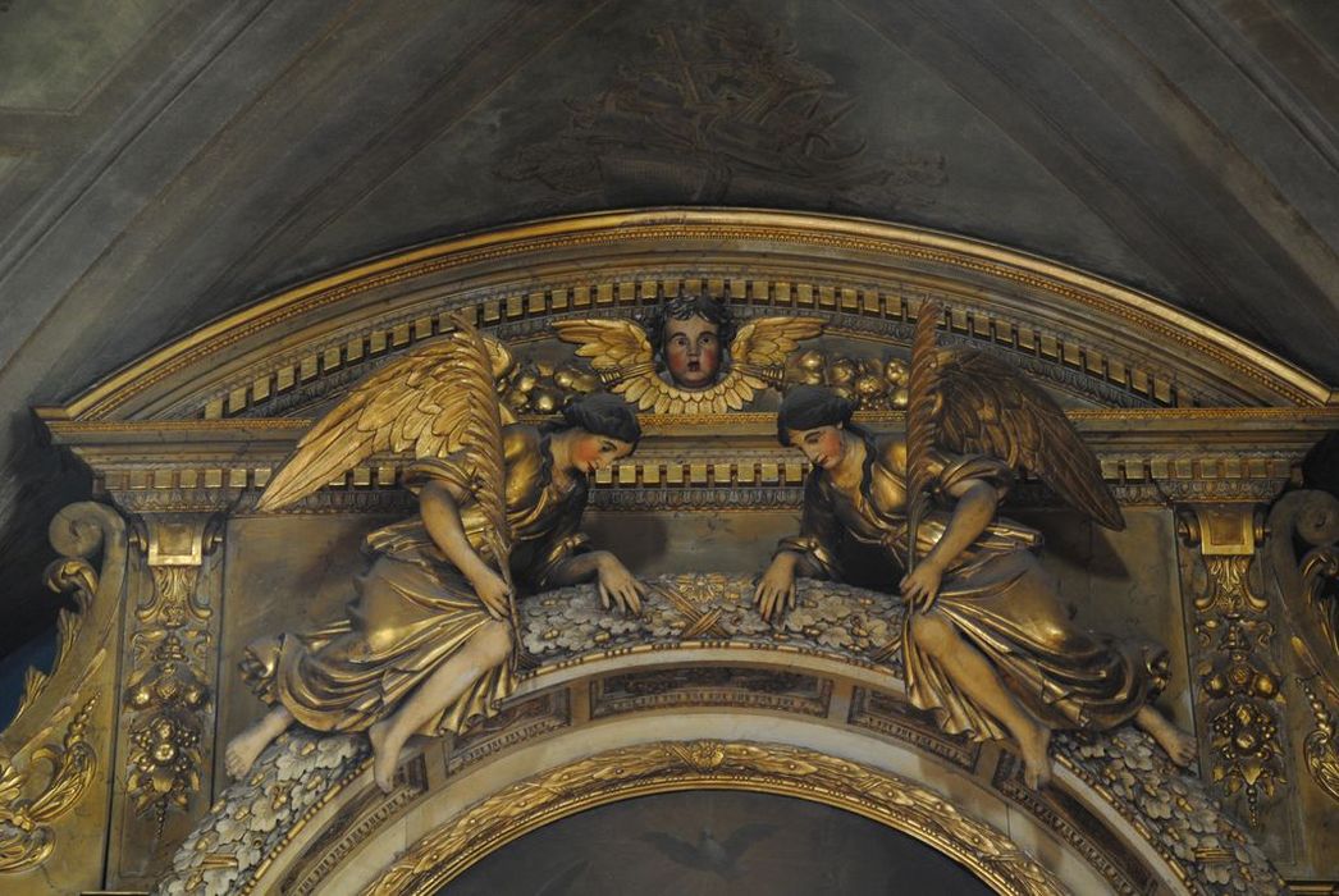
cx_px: 670
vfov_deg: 14.7
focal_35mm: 93
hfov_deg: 21.9
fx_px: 3463
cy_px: 448
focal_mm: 62
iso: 400
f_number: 6.3
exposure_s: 2
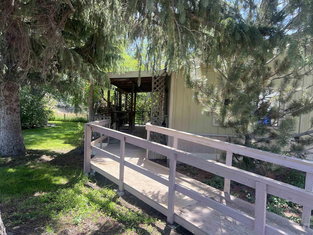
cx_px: 156
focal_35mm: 26
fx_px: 235
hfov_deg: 67.3
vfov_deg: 53.1
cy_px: 118
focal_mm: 5.7
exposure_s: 1/563
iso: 50
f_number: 1.5
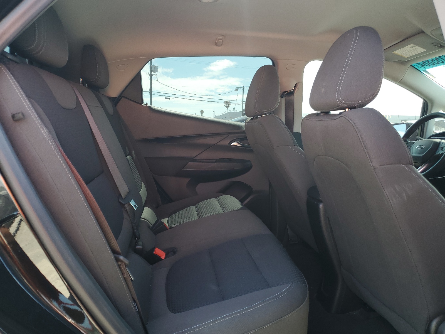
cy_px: 167
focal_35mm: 26
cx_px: 222
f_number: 1.5
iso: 51
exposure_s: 1/120
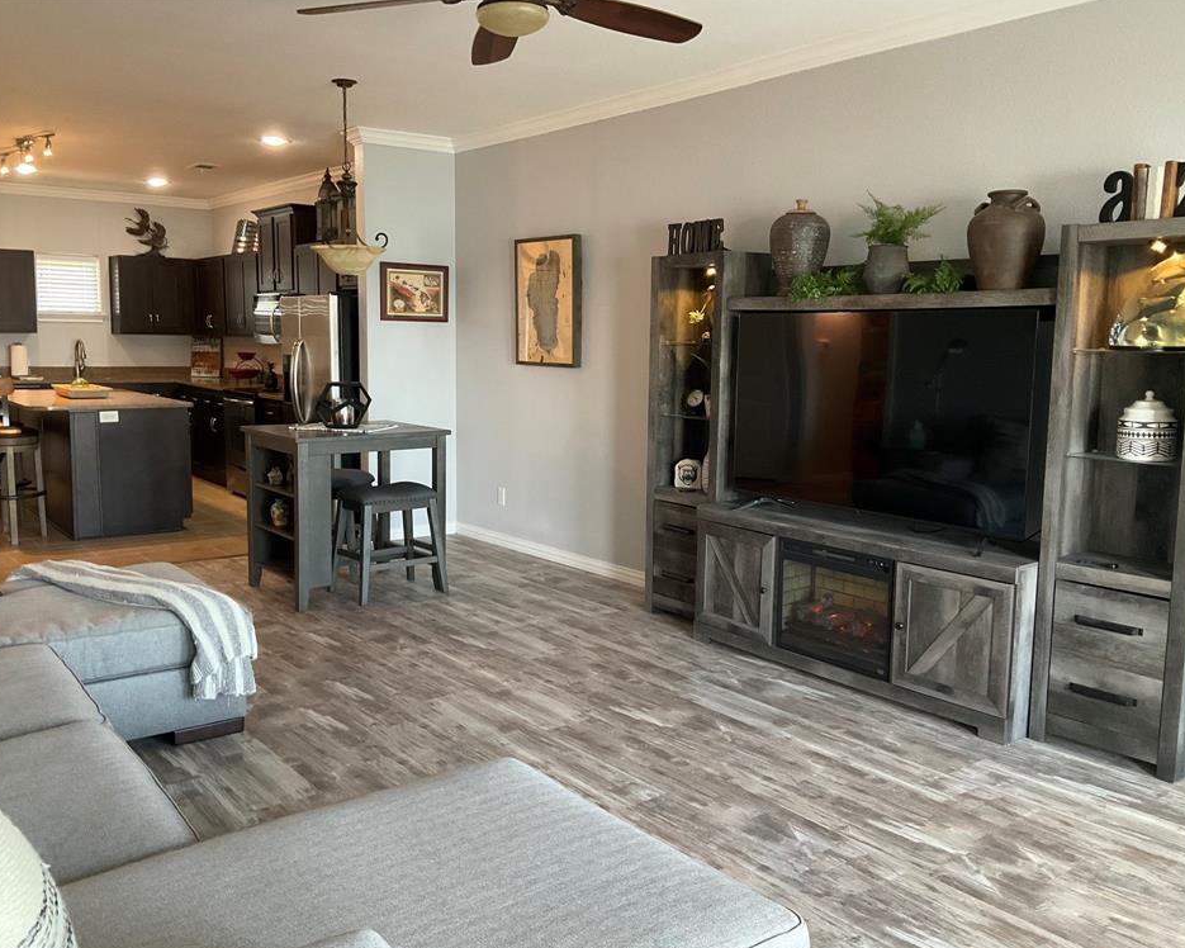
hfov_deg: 57.2
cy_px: 480
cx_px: 569
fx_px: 1087
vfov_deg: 47.1
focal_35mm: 31
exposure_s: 1/60
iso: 160
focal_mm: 3
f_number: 1.8
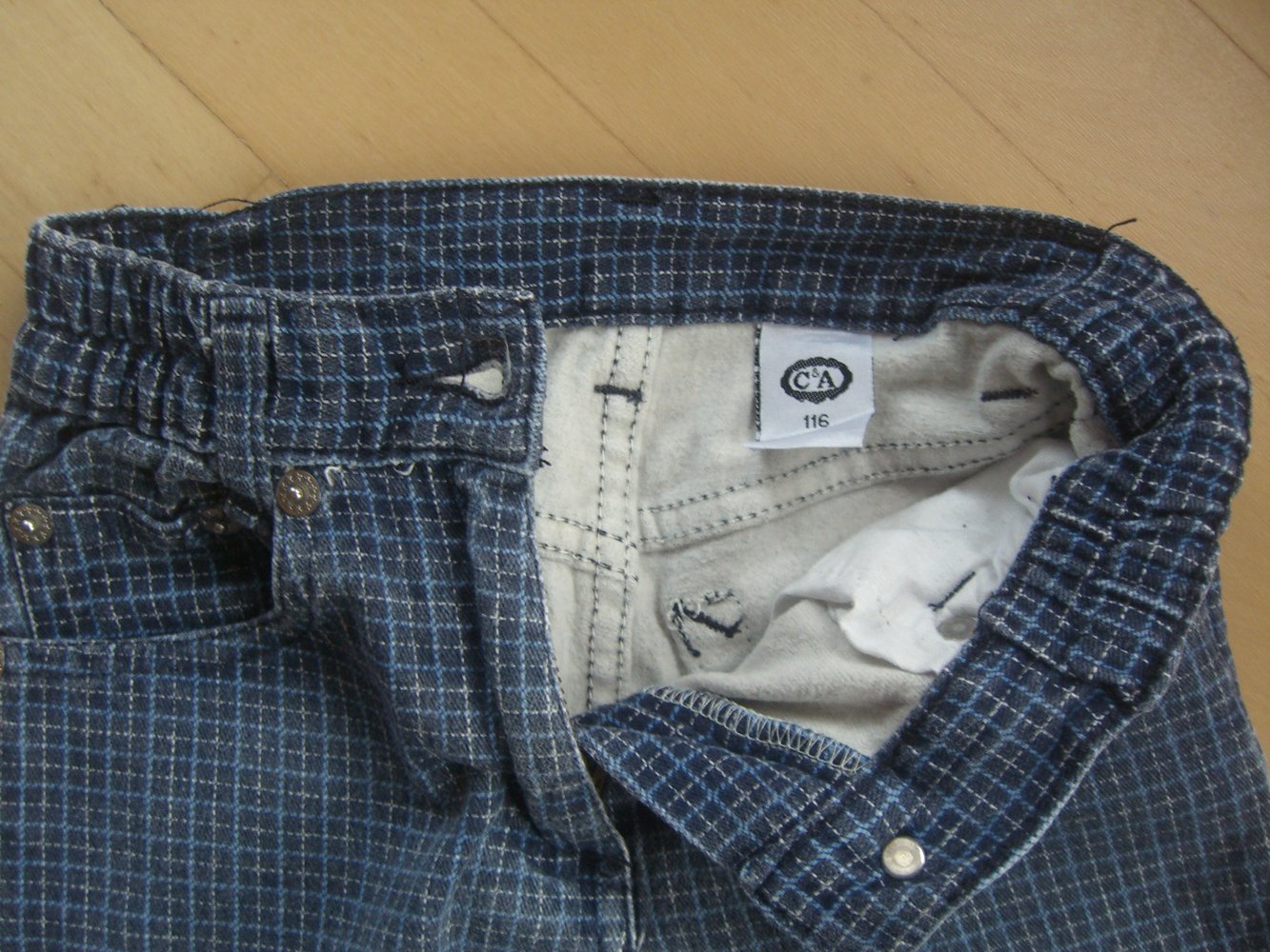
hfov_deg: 49.0
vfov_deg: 37.7
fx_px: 1394
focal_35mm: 38
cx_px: 635
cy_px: 476
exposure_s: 1/13
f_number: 2.8
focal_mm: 7.9
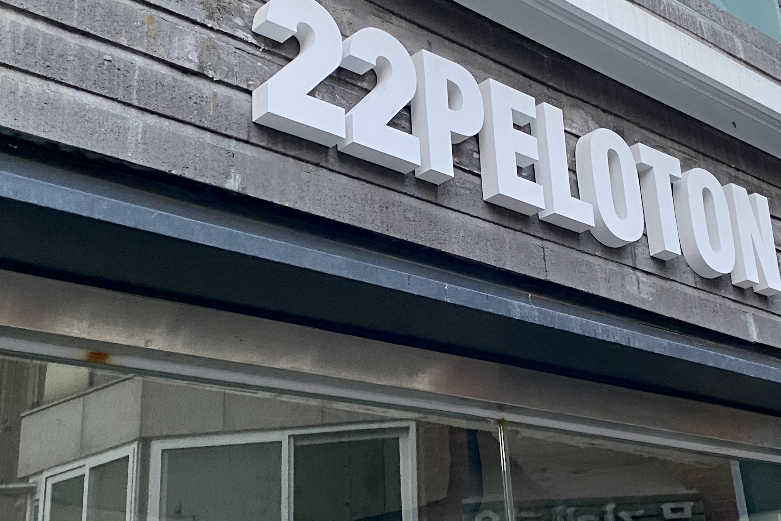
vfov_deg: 25.0
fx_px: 1171
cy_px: 216
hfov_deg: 36.7
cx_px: 488
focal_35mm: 54
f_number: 1.8
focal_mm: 4.25
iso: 320
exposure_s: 1/60
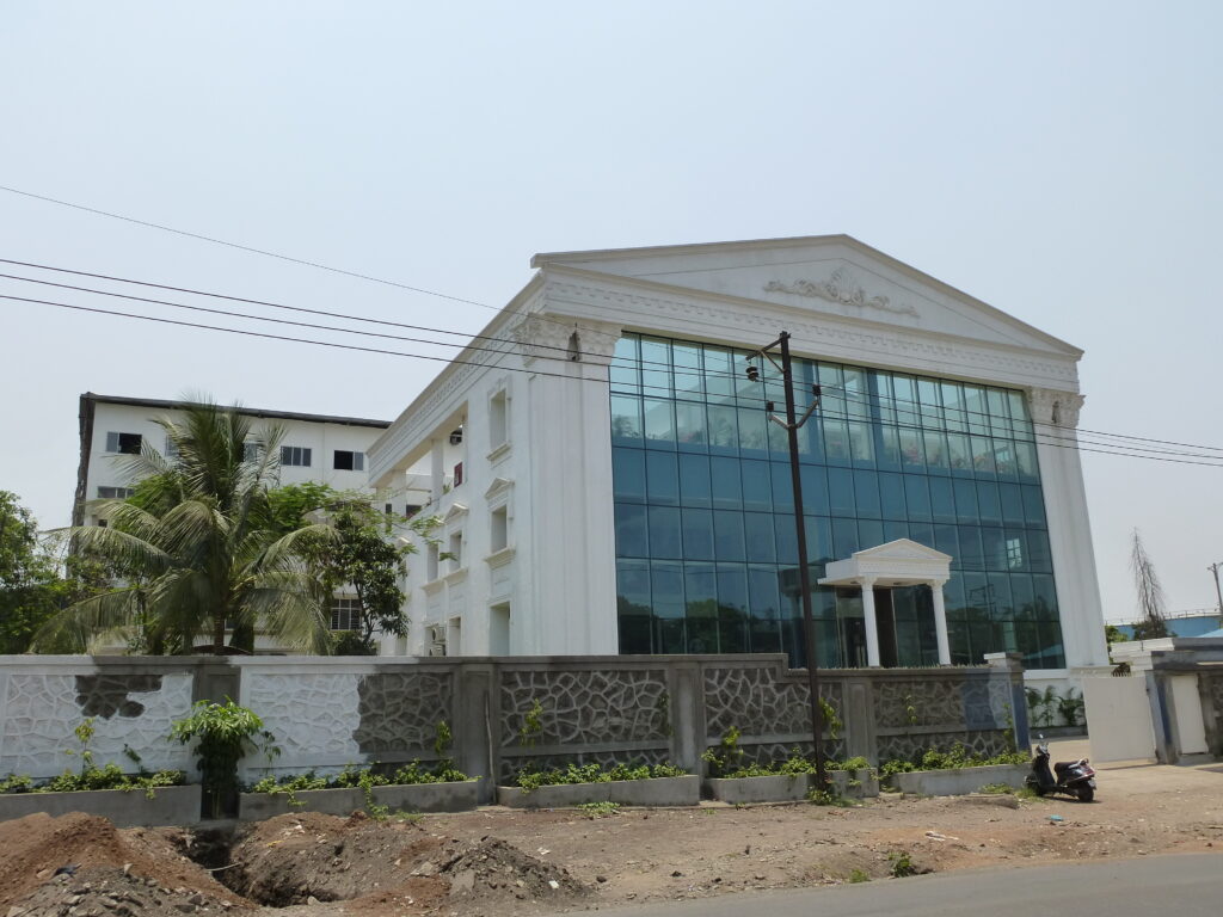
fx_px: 989
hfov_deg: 63.4
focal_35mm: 28
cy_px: 458
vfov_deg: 49.7
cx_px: 612
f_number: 4
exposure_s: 1/1300
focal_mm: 5
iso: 160
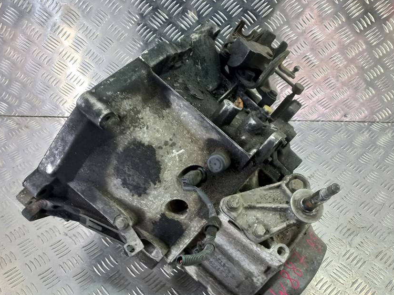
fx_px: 353
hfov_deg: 58.3
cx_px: 209
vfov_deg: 45.3
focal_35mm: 31
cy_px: 171
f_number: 1.8
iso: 125
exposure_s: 1/50
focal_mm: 4.6
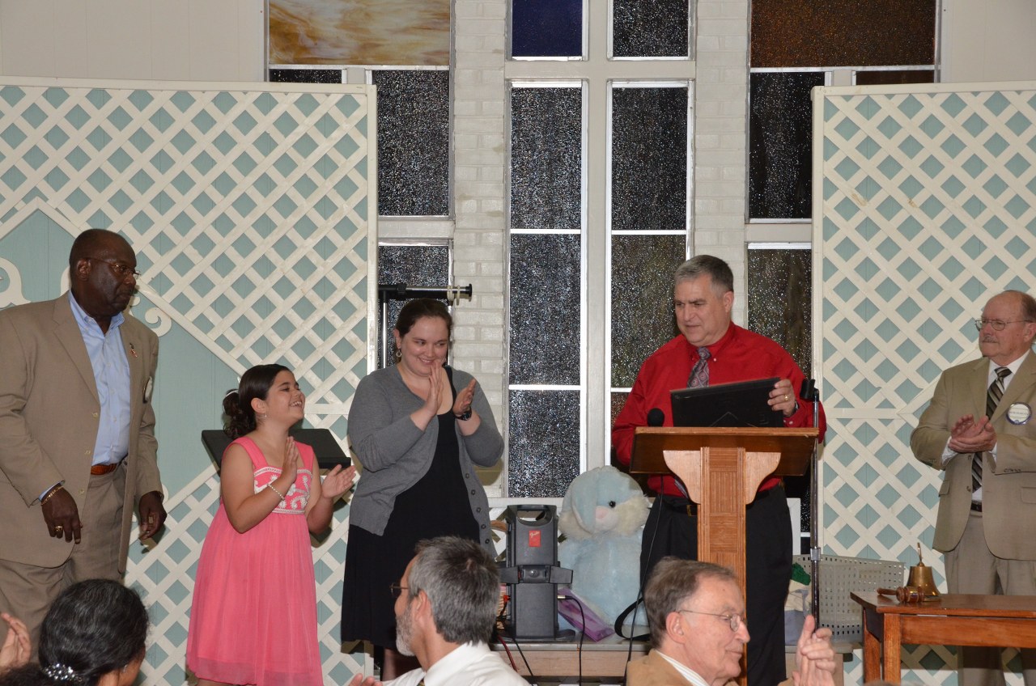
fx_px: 2154
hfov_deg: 27.0
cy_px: 343
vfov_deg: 18.1
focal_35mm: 75
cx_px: 518
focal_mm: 50
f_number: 8
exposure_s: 1/60
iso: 1600
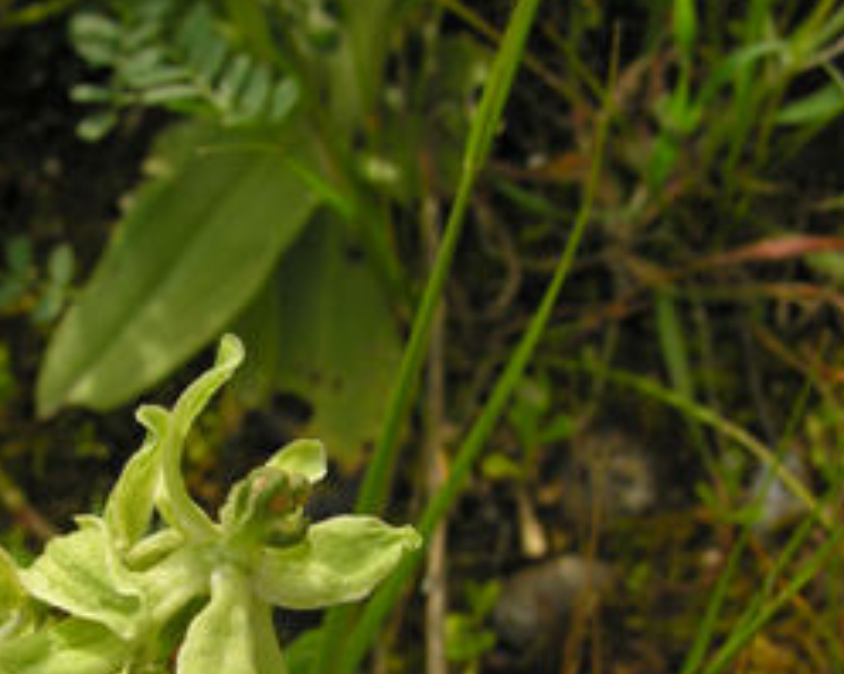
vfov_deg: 21.8
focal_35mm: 69
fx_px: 1722
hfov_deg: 27.2
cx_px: 218
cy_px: 563
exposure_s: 1/87.7
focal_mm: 8.9
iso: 50
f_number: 7.1
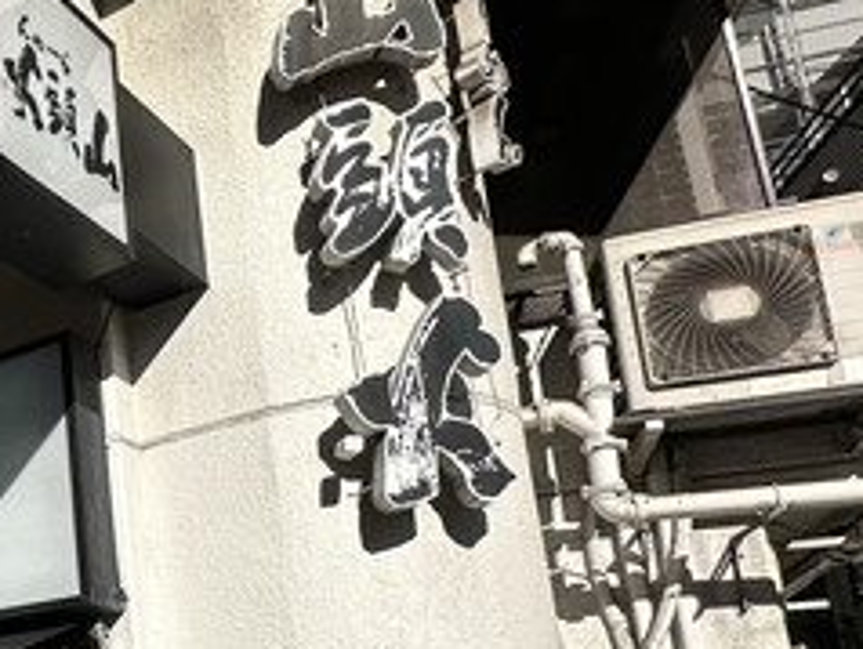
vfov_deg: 29.6
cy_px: 591
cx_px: -319
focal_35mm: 47
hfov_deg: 30.0
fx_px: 1173
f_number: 2.2
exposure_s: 1/3300
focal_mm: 2.22
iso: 50
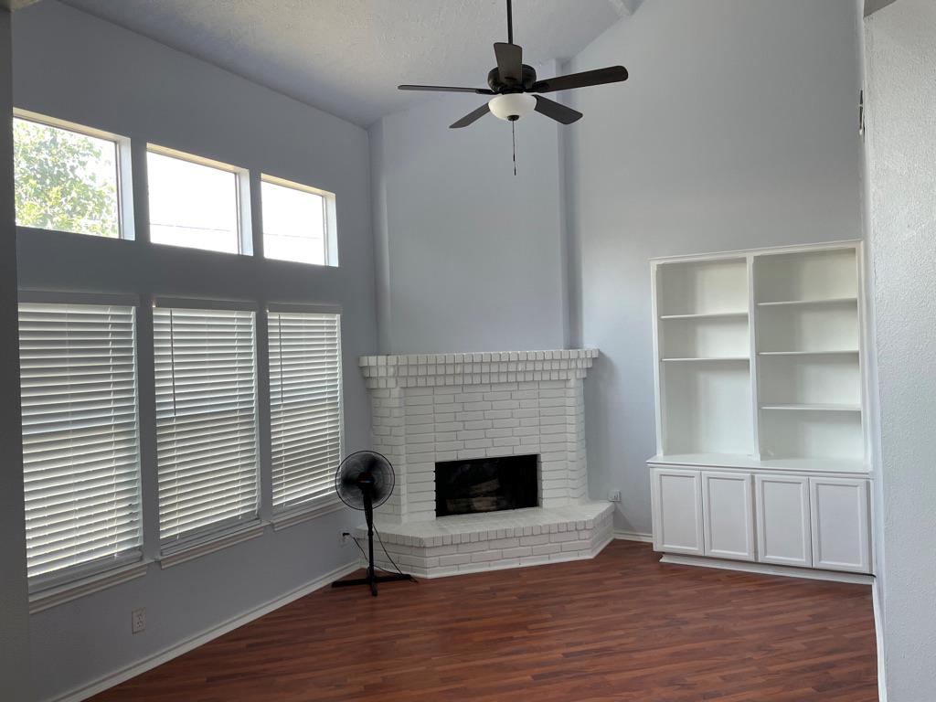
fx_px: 703
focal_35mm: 26
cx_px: 468
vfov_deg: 53.1
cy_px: 351
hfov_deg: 67.3
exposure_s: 1/120
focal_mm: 4.2
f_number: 1.6
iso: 64
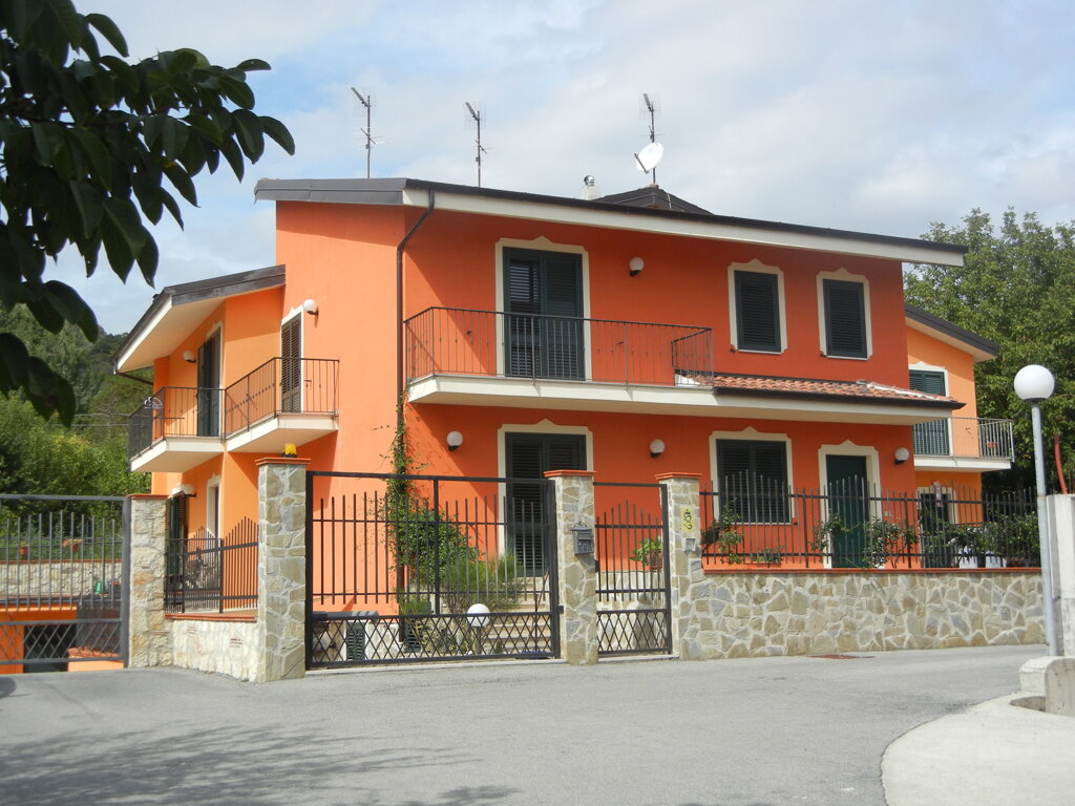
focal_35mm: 45
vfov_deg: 32.2
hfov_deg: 42.1
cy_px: 403
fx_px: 1397
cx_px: 538
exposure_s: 1/380
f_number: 7.6
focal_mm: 8.1
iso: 160
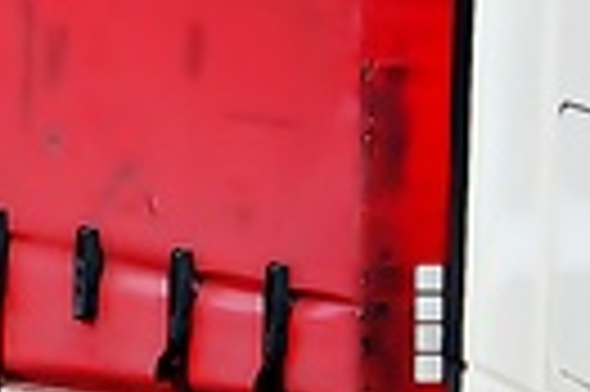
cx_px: 649
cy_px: 225
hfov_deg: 0.8
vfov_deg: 0.6
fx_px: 40577
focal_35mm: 2479
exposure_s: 1/400
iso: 250
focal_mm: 270
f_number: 7.1
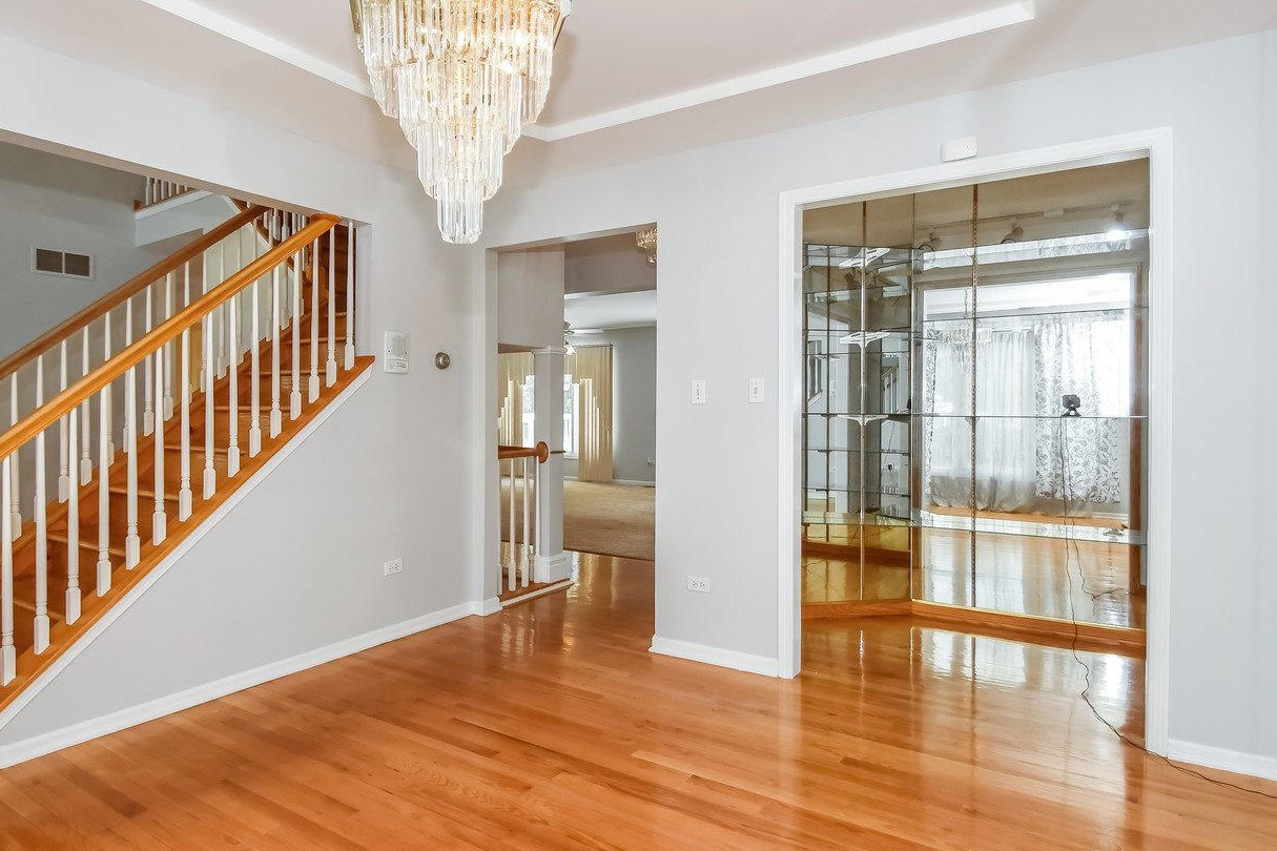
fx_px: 709
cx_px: 589
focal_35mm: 20
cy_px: 377
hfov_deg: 83.8
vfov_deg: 61.8
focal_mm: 10
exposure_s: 1/1250
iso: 400
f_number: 8
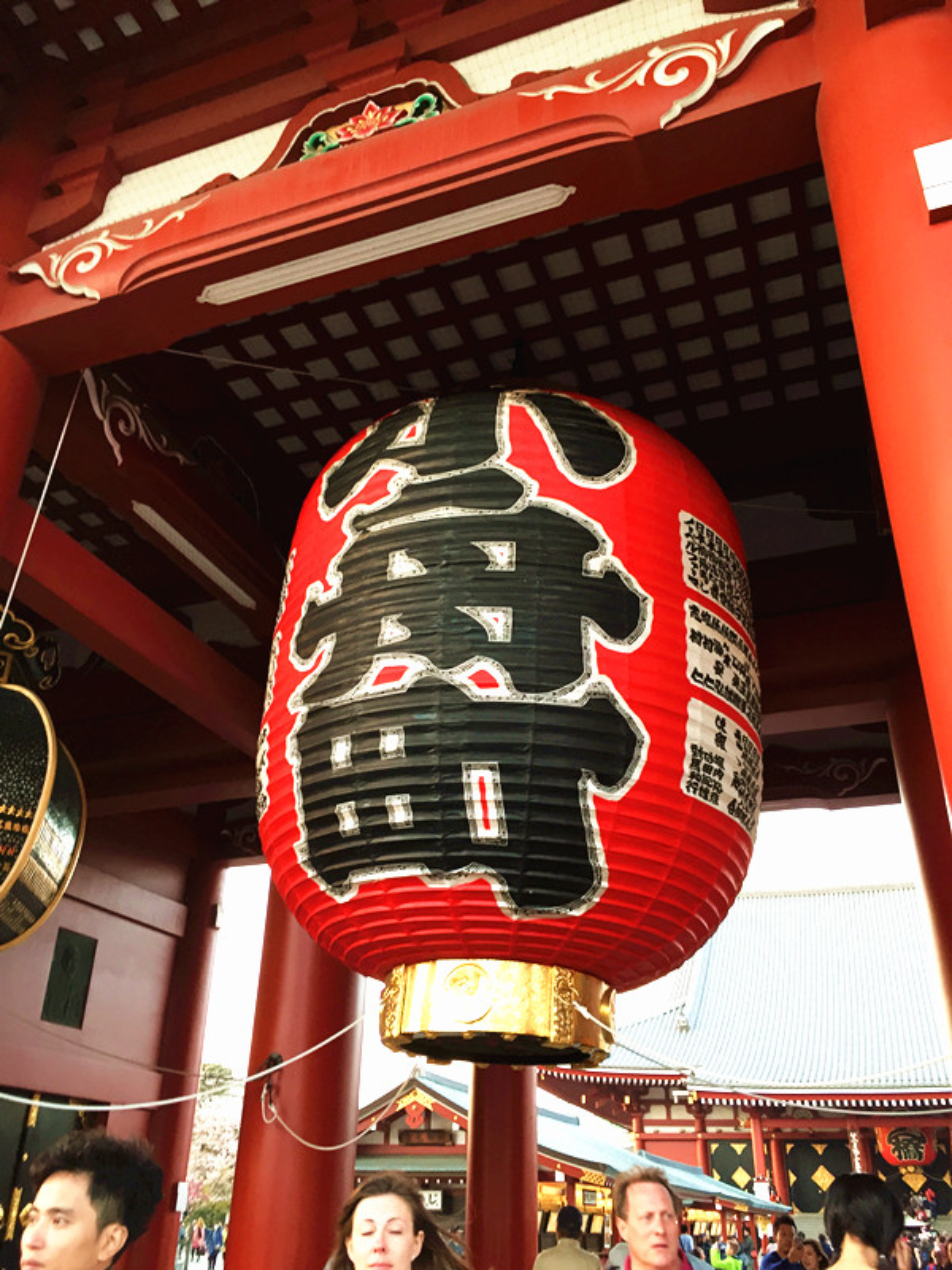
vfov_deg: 61.7
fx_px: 1063
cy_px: 635
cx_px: 476
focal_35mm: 29
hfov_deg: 48.2
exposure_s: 1/30
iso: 64
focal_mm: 4.15
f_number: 2.2
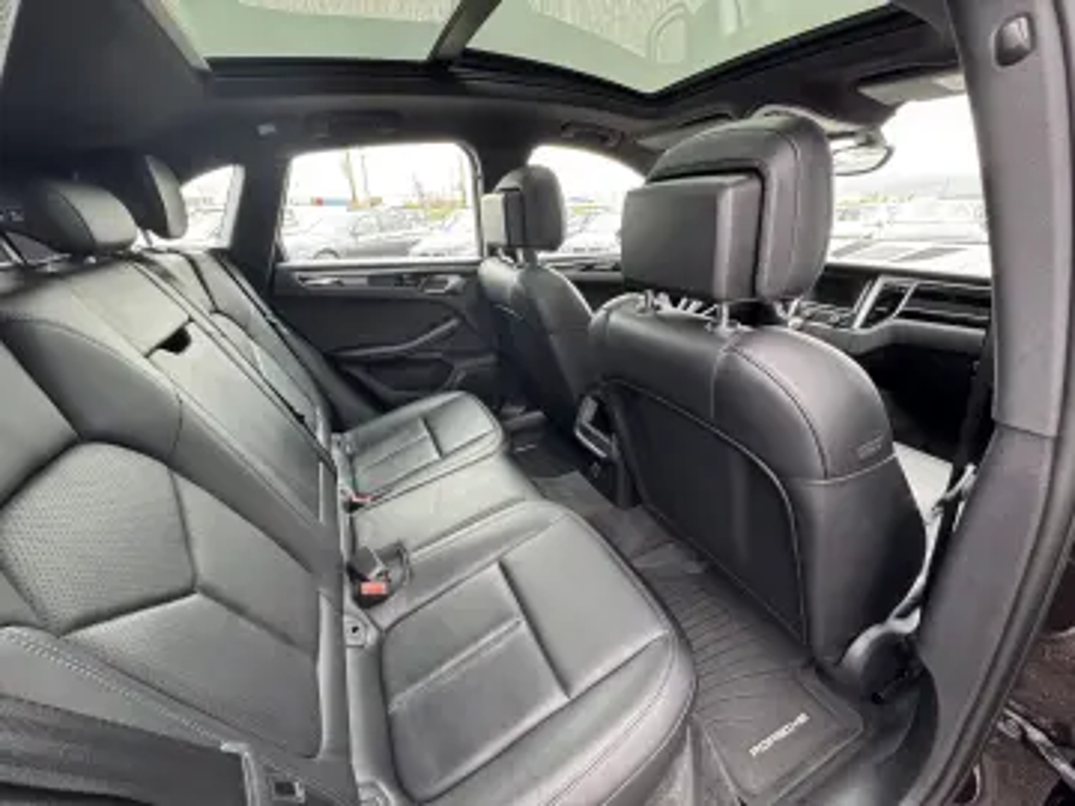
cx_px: 538
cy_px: 403
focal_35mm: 14
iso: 160
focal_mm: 2.22
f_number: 2.2
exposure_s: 1/99
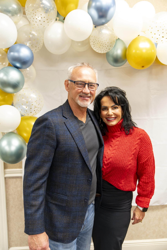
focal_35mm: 31
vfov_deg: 60.3
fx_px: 216
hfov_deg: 42.3
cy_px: 125
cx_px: 84
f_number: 2.8
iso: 1000
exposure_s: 1/125
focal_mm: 31
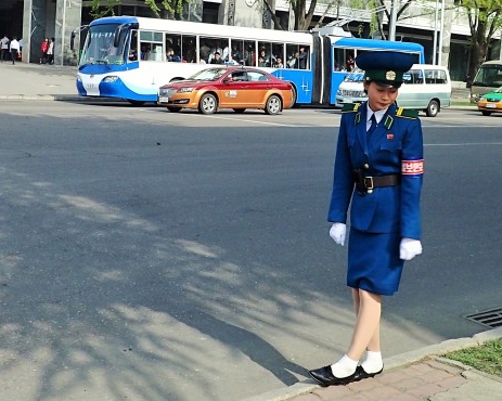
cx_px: 171
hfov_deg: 46.2
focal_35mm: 39
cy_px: 217
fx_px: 579
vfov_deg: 38.2
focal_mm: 4.5
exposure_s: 1/160
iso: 100
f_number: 8
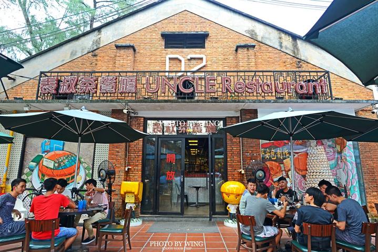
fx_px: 210
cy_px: 126
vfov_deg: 62.0
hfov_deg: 84.0
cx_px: 189
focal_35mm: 20
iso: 160
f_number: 4.5
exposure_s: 1/60
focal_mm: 20
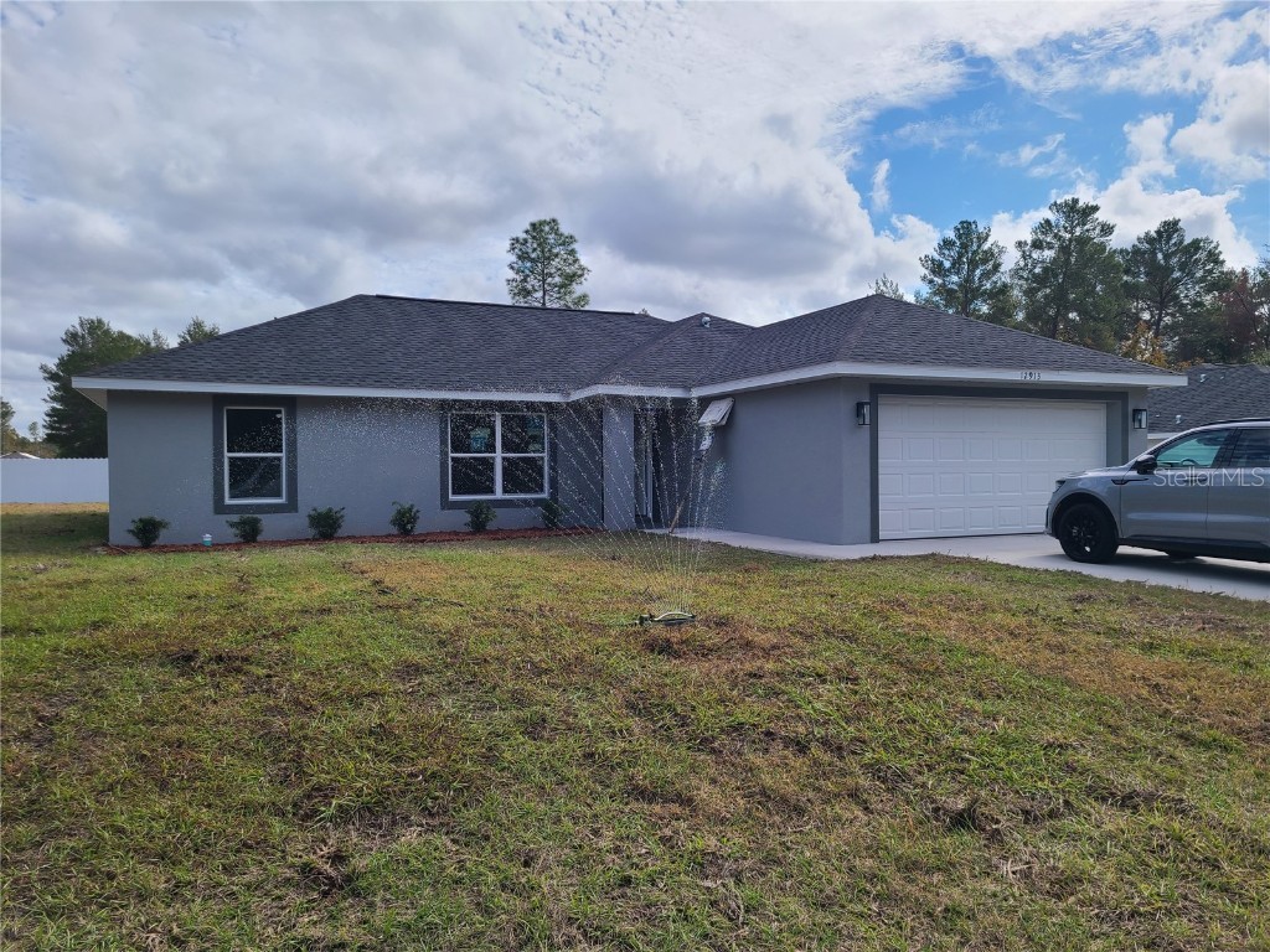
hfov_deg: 67.3
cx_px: 635
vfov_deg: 53.1
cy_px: 476
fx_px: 954
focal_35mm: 26
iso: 40
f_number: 1.8
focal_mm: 5.4
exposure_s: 1/2198
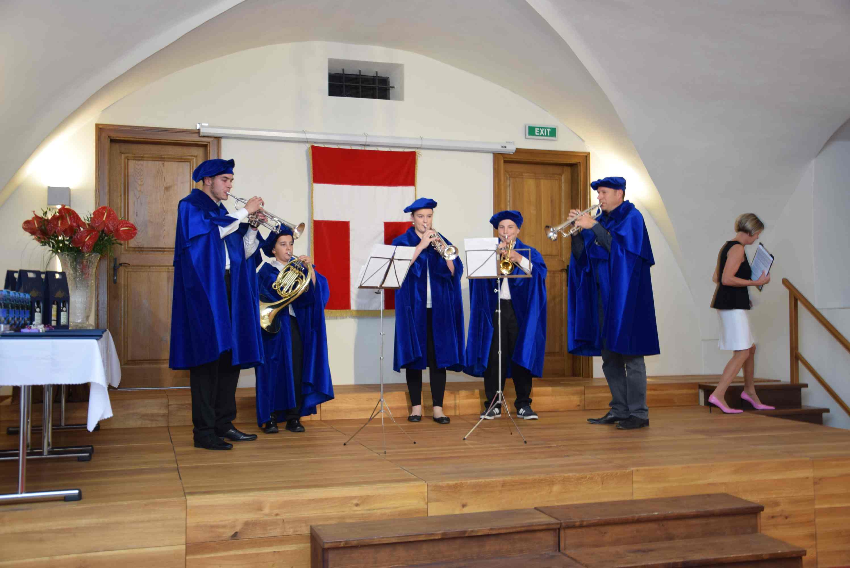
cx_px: 425
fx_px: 886
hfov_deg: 51.2
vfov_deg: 35.6
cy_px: 284
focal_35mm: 38
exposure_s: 1/15
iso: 400
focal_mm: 25
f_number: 4
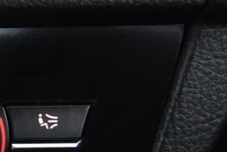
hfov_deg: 8.7
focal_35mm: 212
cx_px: -346
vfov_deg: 6.5
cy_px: 27
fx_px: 1337
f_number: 4
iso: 4000
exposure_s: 1/20
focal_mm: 34
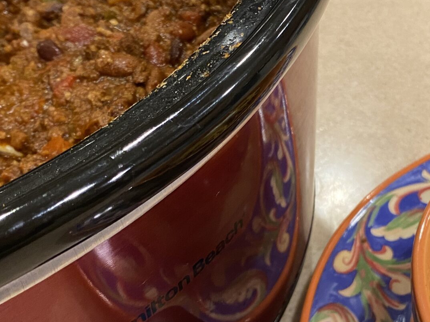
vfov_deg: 23.6
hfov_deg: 31.0
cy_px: 202
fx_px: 770
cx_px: 288
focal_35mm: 62
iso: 250
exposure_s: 1/60
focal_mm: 4.25
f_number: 1.8
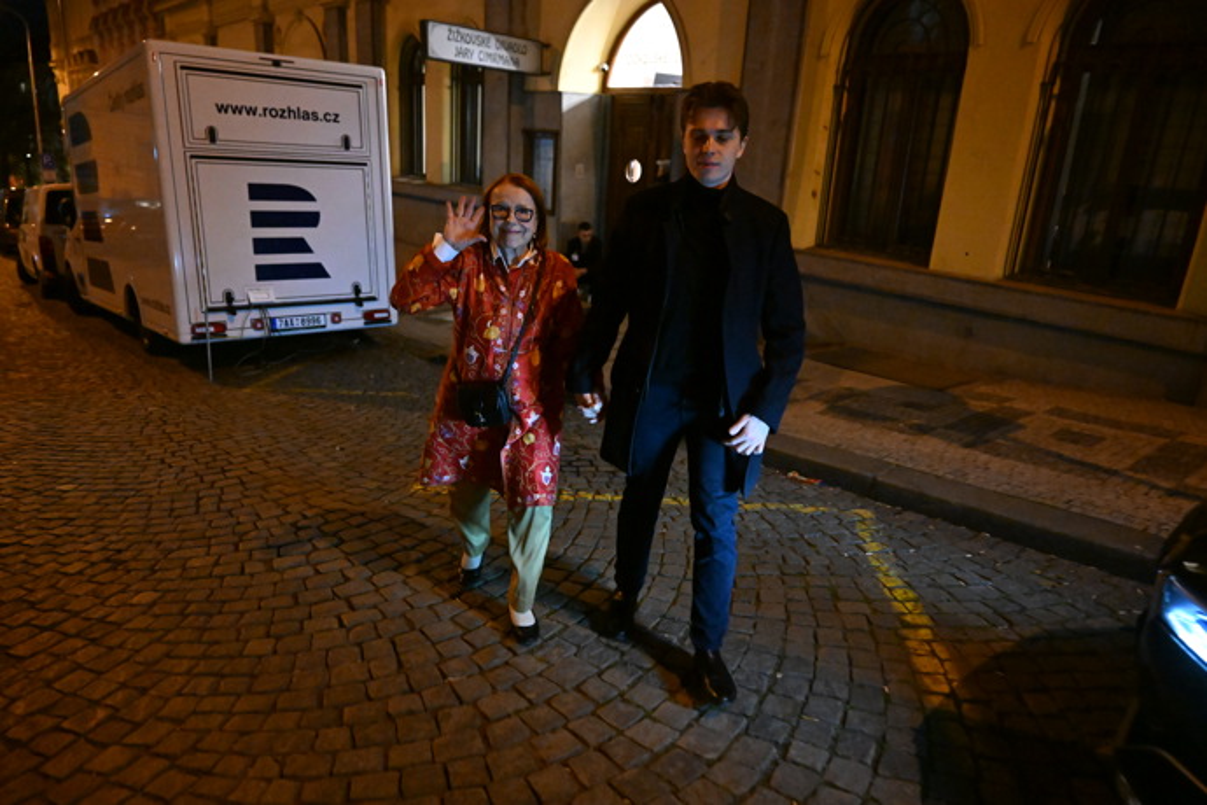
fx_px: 805
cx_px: 604
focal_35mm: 24
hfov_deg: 73.7
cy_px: 402
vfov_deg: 53.1
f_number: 2.8
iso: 12800
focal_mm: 24
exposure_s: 1/80
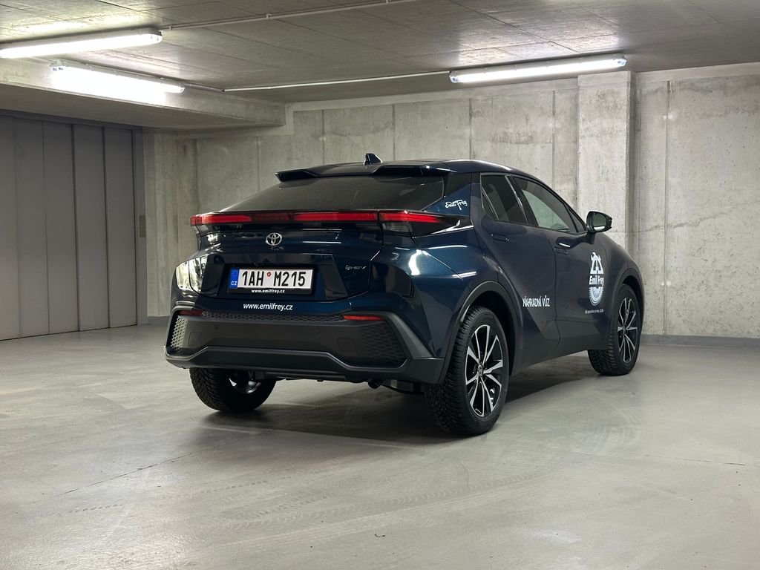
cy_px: 285
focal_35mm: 48
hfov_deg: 39.7
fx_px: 1054
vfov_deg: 30.3
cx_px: 380
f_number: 1.78
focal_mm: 6.86
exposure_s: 1/33
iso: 250
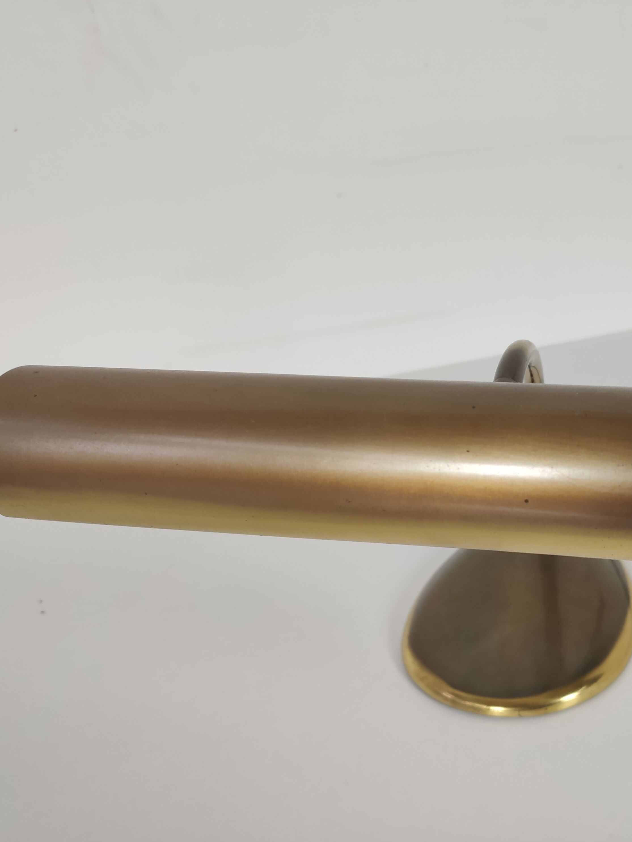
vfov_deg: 52.6
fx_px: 852
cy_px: 418
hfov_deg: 38.9
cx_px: 517
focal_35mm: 35
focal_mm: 4.75
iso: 130
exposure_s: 1/100
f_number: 1.75
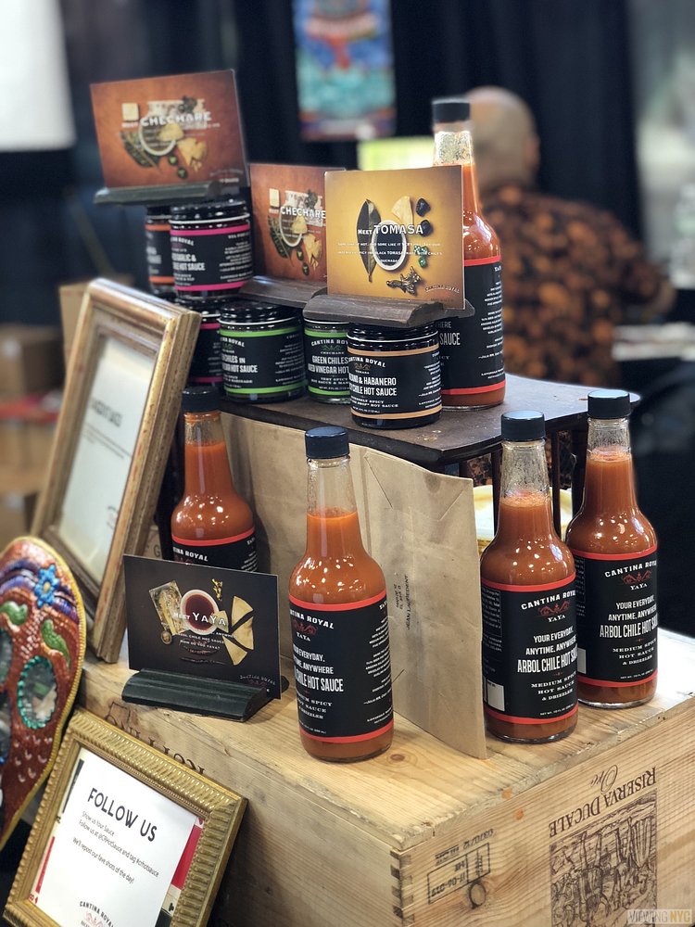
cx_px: 348
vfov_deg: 36.8
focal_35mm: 52
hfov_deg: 28.0
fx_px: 1392
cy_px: 464
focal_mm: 6
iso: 100
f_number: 2.4
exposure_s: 1/30
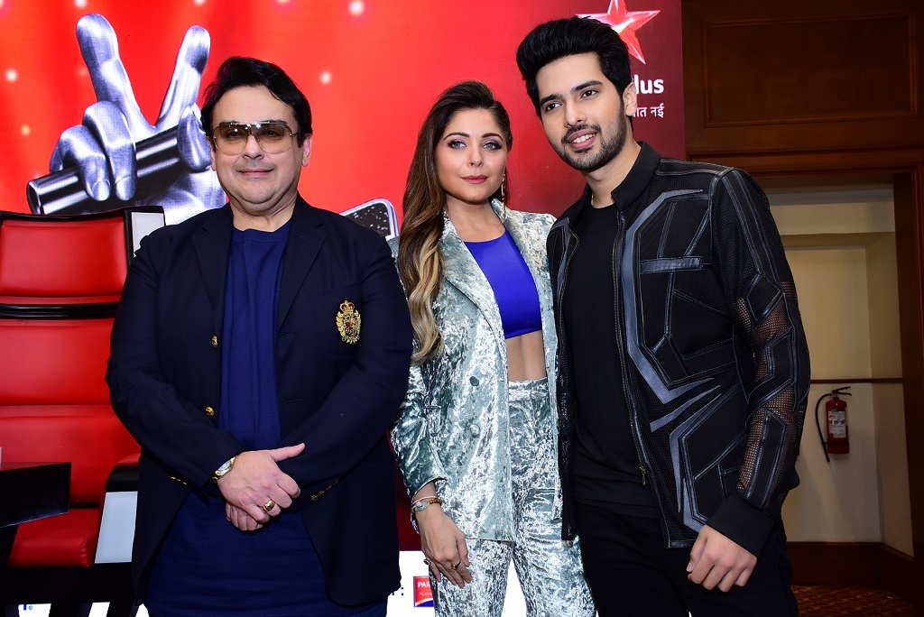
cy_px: 308
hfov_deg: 49.5
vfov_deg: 34.3
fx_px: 1002
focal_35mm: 39
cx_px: 462
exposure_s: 1/80
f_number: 5.6
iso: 800
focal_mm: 26
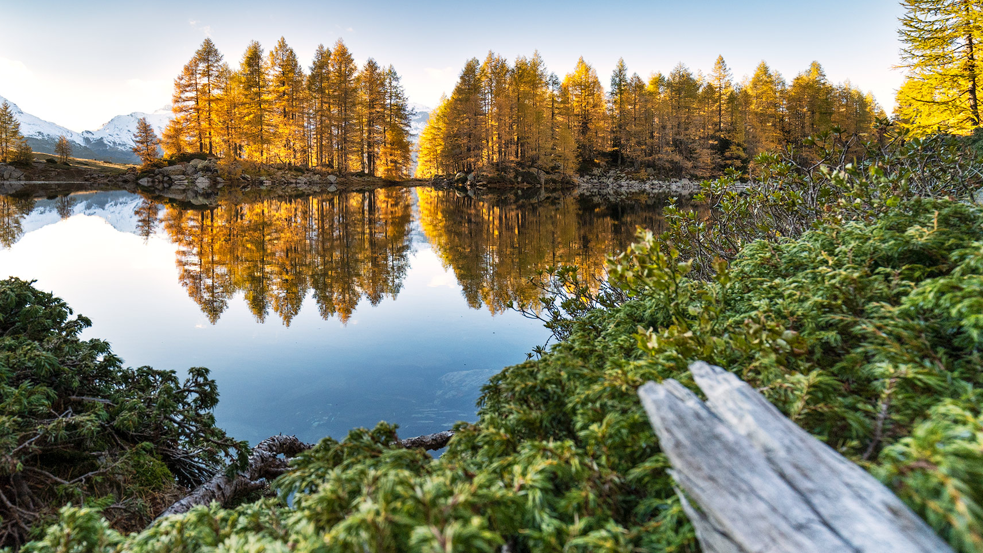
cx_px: 399
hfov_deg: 85.7
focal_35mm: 20
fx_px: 521
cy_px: 309
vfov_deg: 55.7
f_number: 8
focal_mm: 16
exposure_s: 1/200
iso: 320
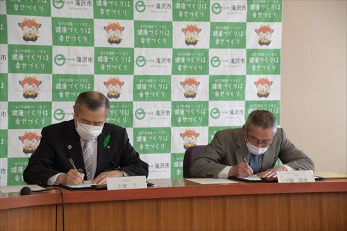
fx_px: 1084
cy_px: 116
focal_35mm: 112
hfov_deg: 18.2
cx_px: 174
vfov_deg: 12.2
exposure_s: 1/100
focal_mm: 75
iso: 320
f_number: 6.3
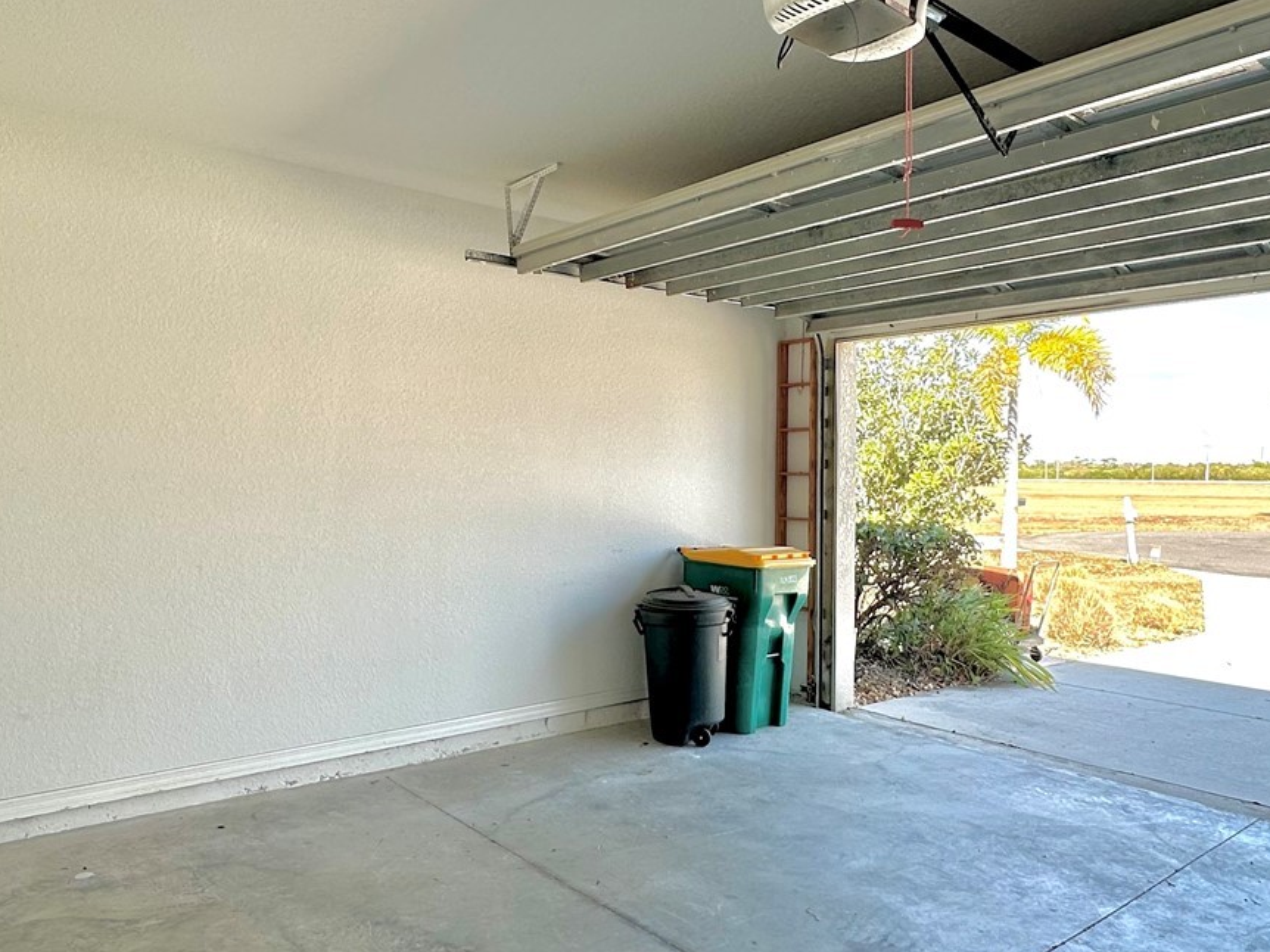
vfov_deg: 53.0
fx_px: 954
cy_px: 482
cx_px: 583
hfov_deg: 67.2
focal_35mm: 26
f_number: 2.2
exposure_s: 1/169
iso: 40
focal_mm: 2.22
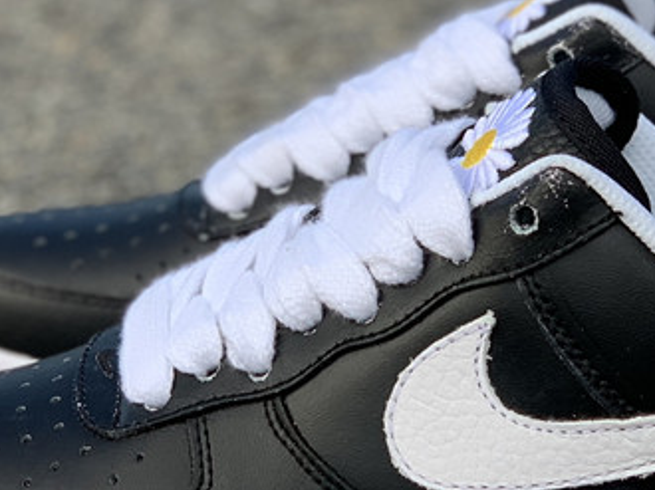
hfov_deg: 13.9
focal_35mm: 142
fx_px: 2685
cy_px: 365
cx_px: 464
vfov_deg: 10.4
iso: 20
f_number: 2.4
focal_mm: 6
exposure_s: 1/122
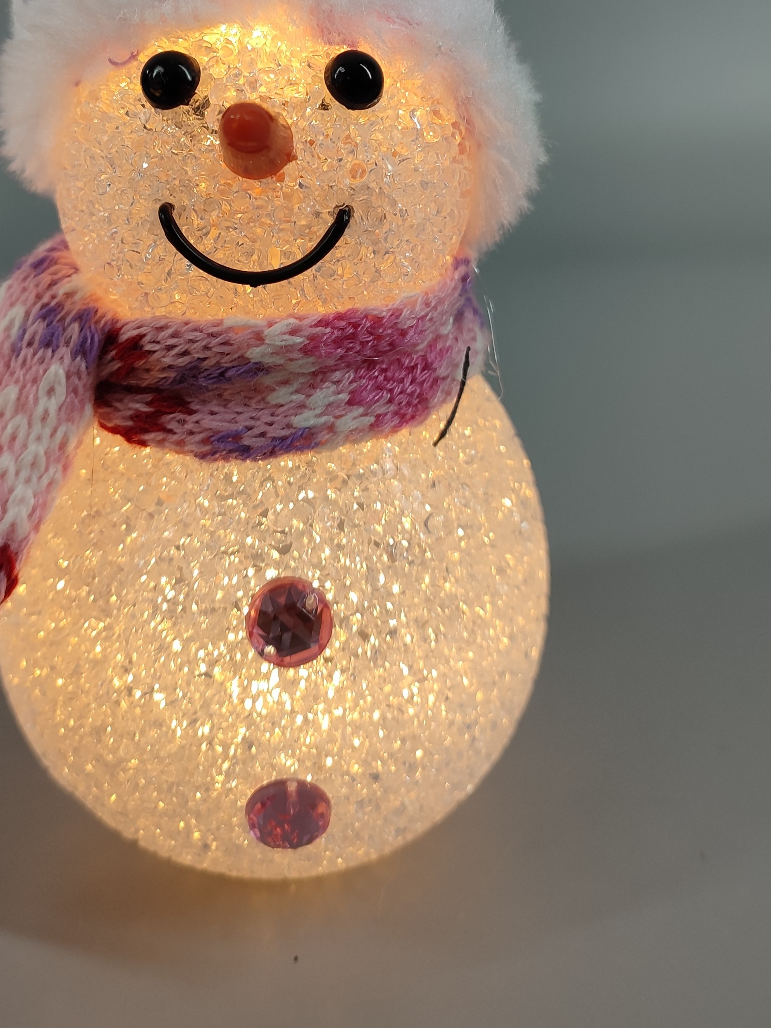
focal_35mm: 42
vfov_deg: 42.5
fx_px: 1247
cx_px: 307
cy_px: 182
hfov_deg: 34.2
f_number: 1.75
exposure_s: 1/50
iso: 146
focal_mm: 5.96
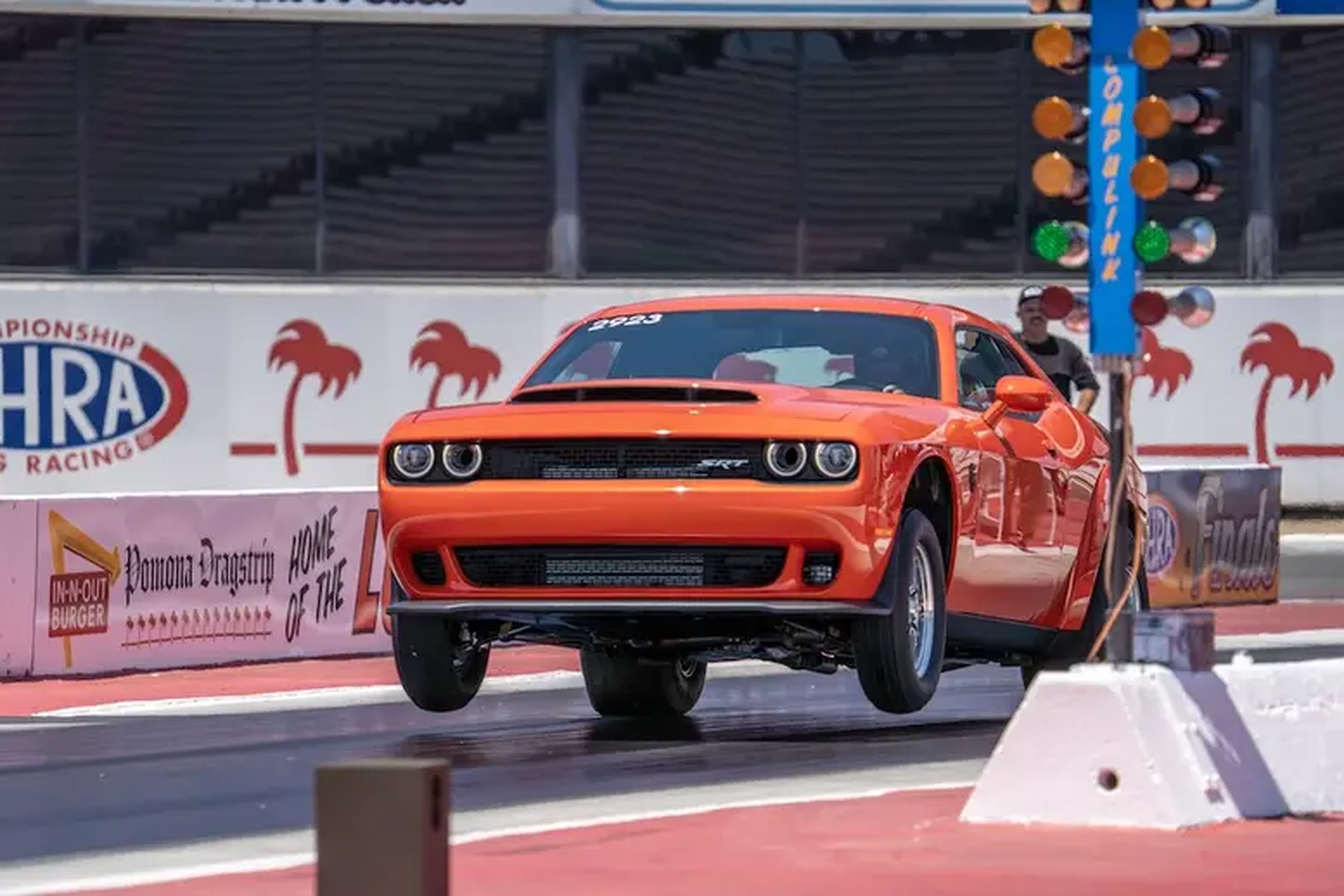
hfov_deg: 5.4
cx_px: 672
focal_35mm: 379
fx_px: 14148
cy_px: 448
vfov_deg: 3.6
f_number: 6.3
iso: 160
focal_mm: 379
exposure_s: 1/4000
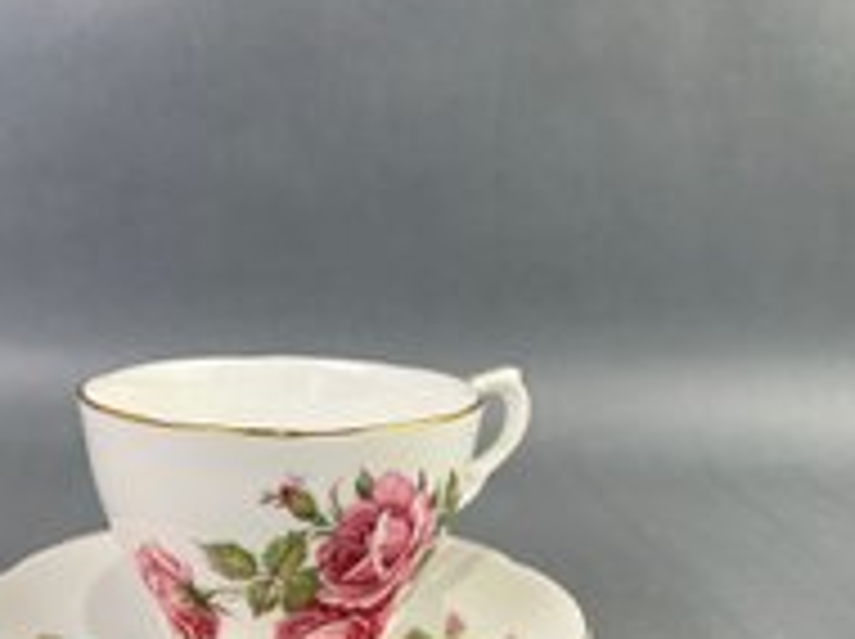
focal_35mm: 47
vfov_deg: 29.8
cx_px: 295
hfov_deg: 40.1
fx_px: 1159
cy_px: 551
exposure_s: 1/209
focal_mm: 5.7
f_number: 1.5
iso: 40
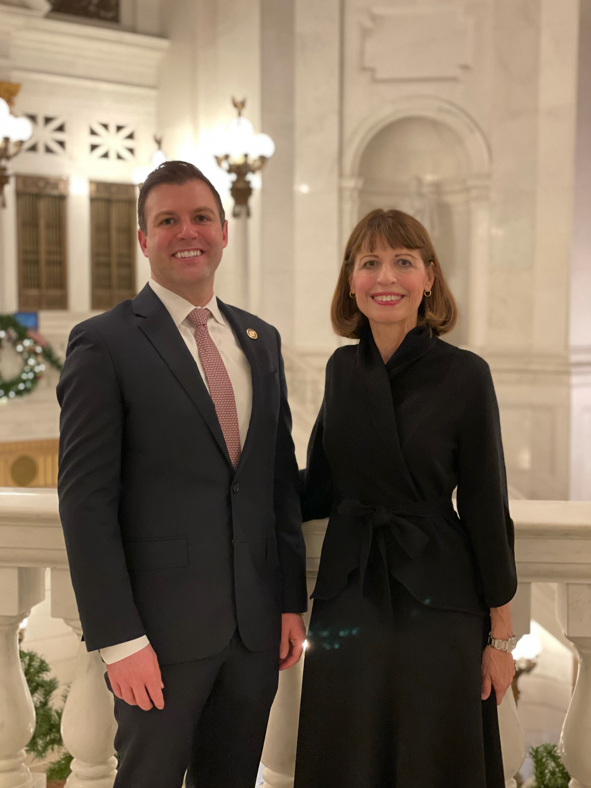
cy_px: 397
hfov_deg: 27.5
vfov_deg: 36.2
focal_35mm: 53
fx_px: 1206
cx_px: 291
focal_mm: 6
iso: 400
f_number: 2
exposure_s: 1/20
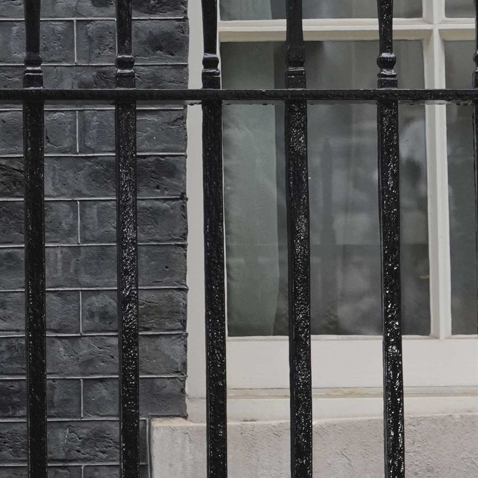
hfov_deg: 4.1
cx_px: -909
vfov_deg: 4.3
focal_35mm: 410
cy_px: 232
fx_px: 6405
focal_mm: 78
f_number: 4
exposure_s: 1/1000
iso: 640
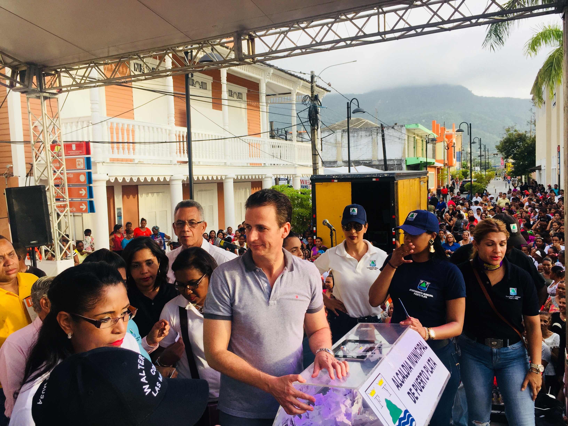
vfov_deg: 48.2
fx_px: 476
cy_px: 213
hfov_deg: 61.7
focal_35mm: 29
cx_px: 284
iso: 32
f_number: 2.2
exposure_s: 1/366
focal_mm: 4.15
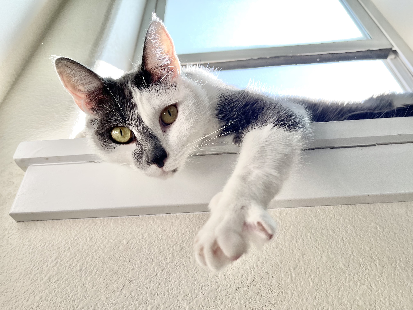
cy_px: 155
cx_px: 206
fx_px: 310
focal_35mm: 26
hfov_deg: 67.3
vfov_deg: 53.1
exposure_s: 1/234
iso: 32
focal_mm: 5.1
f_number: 1.6
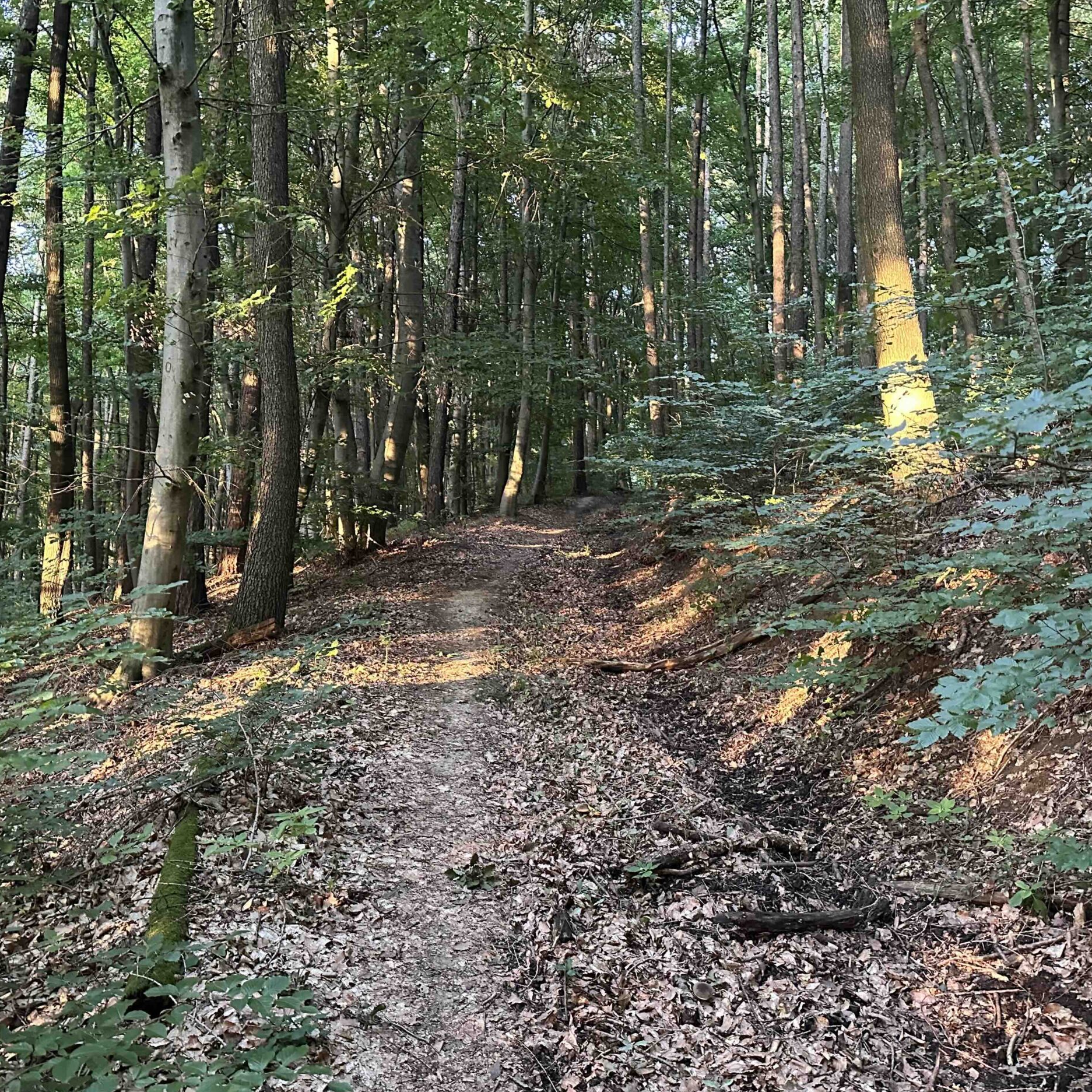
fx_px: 1035
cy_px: 558
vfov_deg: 55.6
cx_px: 566
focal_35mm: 29
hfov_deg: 55.6
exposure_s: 1/40
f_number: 1.78
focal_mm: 6.86
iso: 1000
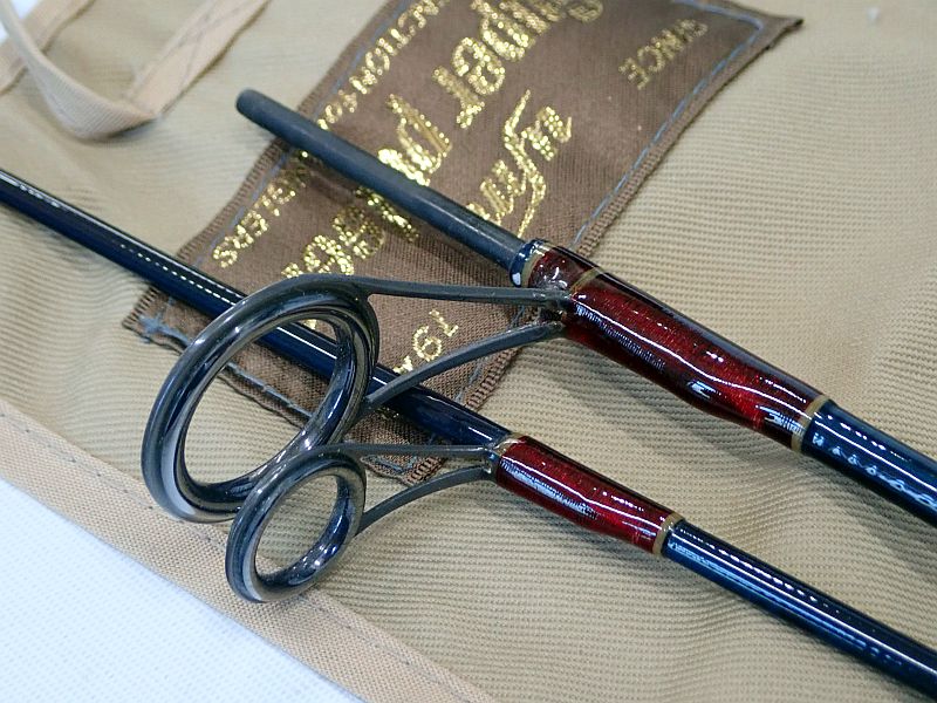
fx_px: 2165
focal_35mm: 80
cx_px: 468
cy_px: 352
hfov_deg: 24.4
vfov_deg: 18.4
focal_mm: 14.41
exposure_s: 1/25
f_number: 4.4
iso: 800
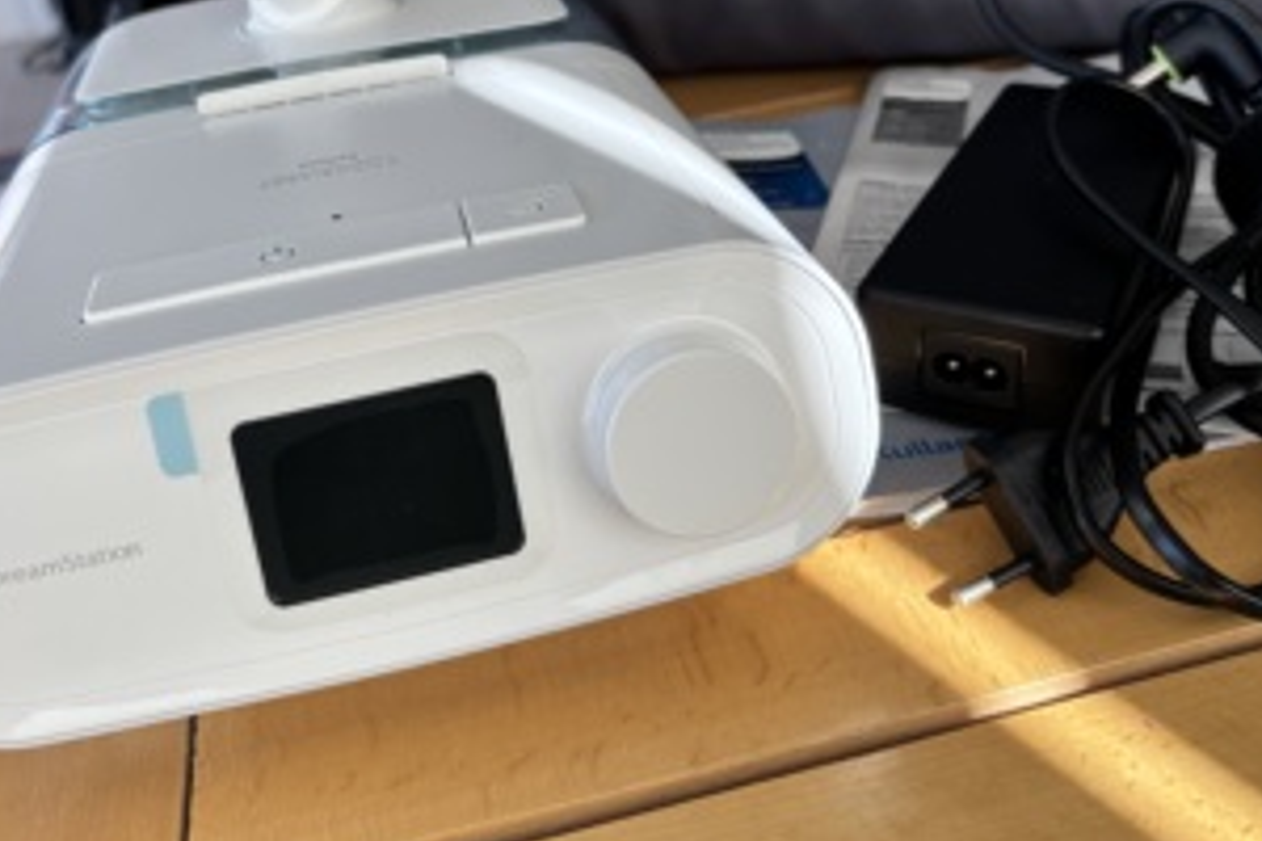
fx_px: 1367
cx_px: 635
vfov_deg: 33.7
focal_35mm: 39
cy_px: 248
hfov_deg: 49.6
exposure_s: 1/394
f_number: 1.6
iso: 50
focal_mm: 5.96
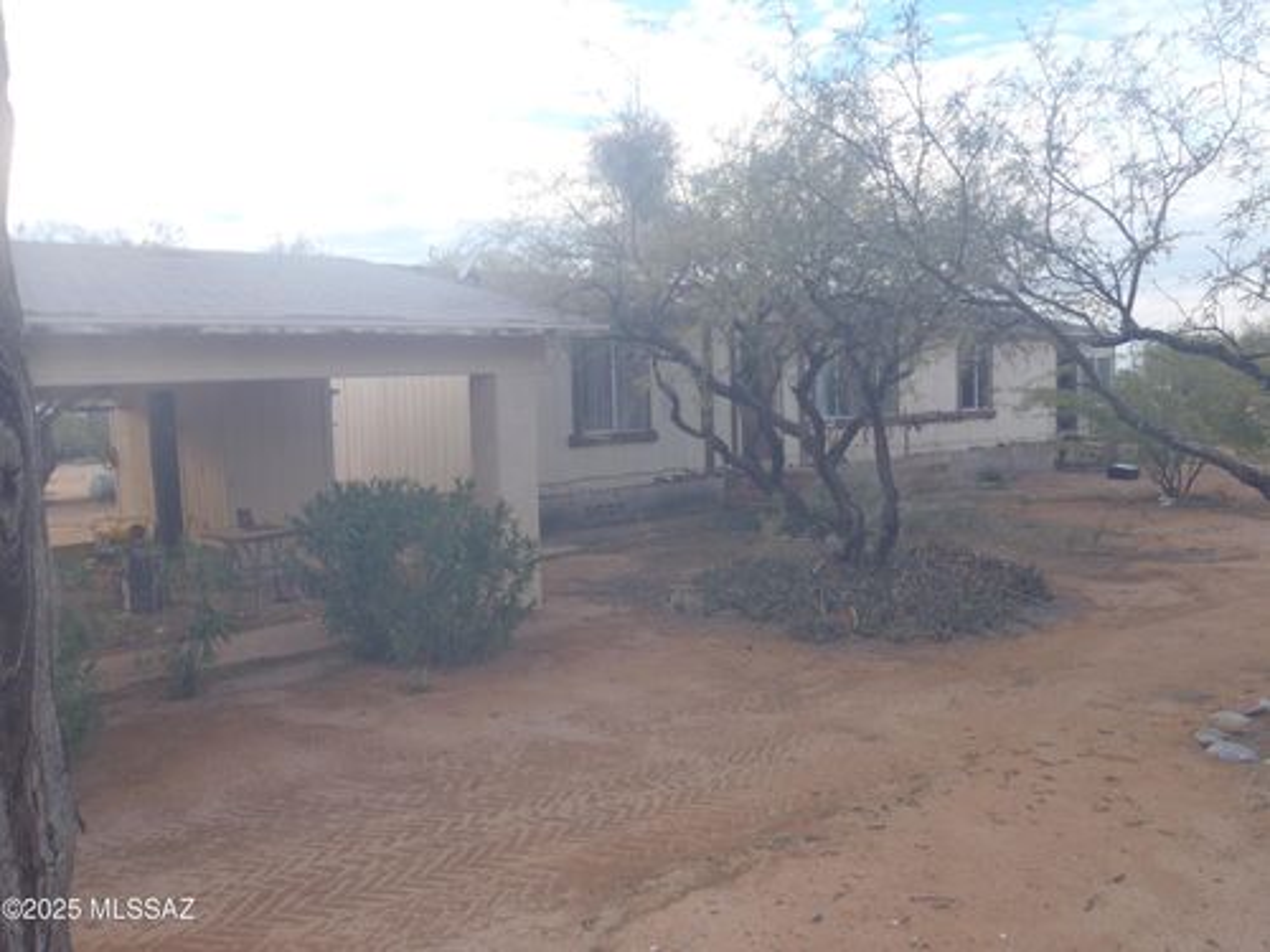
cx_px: 635
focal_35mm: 28
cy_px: 476
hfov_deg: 63.4
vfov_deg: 49.7
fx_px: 1027
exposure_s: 1/100
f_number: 4
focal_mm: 5
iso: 64
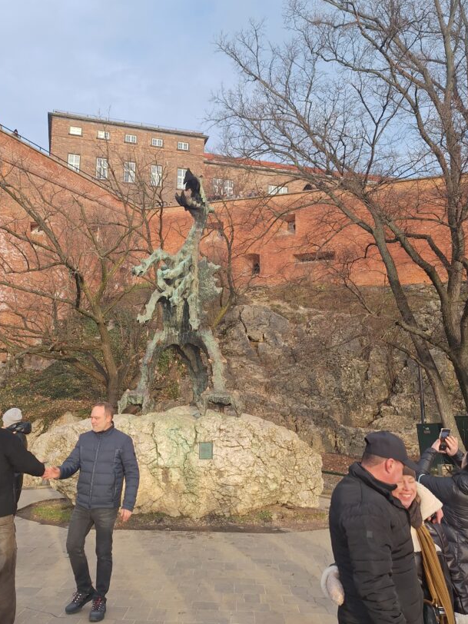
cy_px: 293
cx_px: 202
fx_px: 523
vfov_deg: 61.6
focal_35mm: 29
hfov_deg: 48.1
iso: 40
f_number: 1.8
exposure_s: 1/613
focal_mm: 5.54
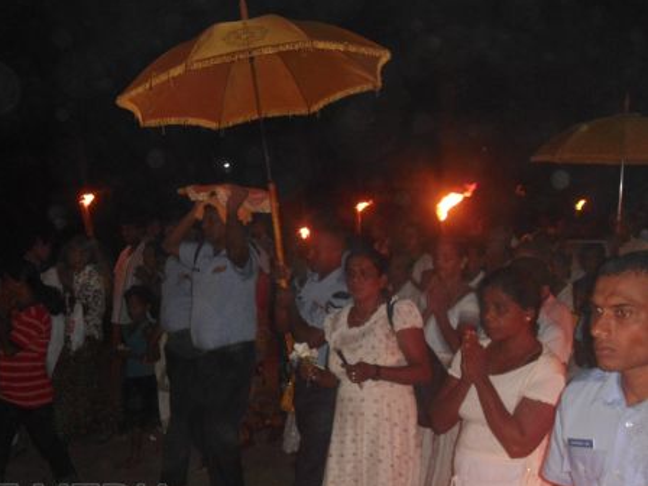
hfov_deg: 42.8
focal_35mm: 44
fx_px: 824
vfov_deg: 32.9
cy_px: 260
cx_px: 264
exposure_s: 1/30
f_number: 3.2
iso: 400
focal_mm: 6.7
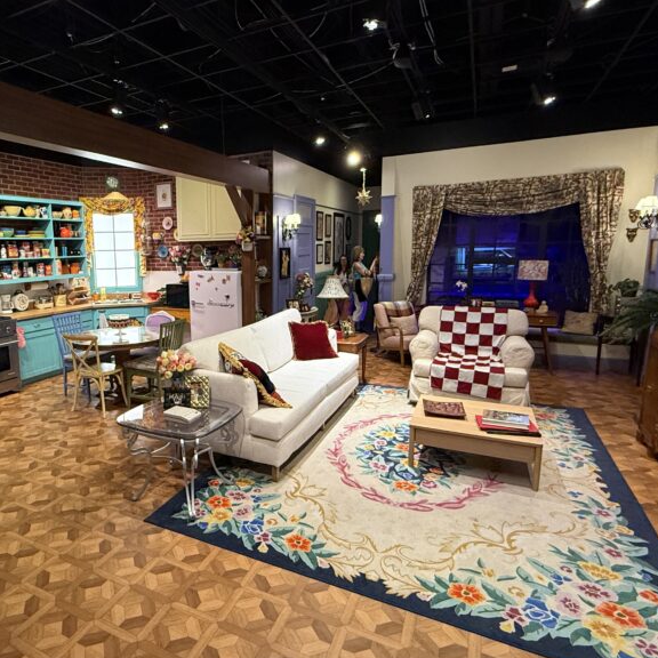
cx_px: 218
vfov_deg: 69.6
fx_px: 473
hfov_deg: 67.7
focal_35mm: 22
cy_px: 320
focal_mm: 2.22
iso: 400
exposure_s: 1/60
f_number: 2.2
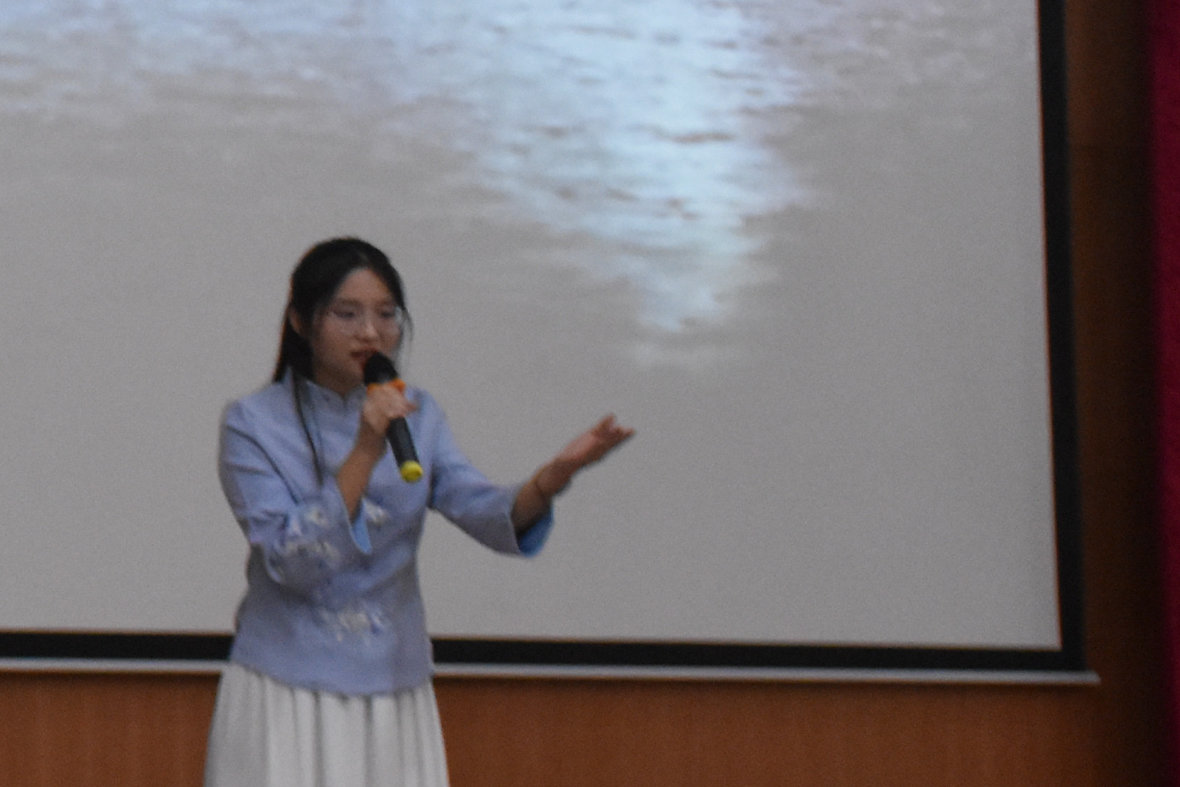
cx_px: -526
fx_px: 5277
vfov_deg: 8.5
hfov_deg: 12.2
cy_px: 10
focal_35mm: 161
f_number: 4
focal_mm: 30
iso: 2200
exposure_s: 1/60
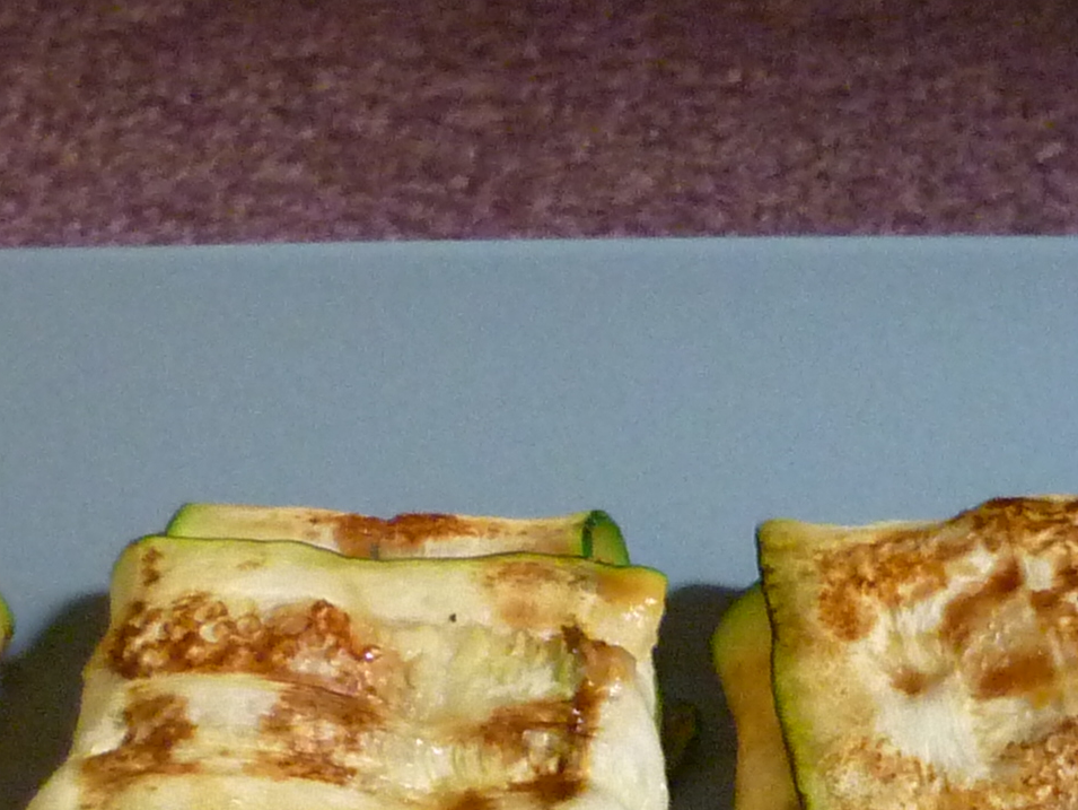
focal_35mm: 126
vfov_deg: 11.7
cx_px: 789
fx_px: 3925
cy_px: 803
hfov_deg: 15.6
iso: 400
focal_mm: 5.5
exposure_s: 1/10
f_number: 2.8
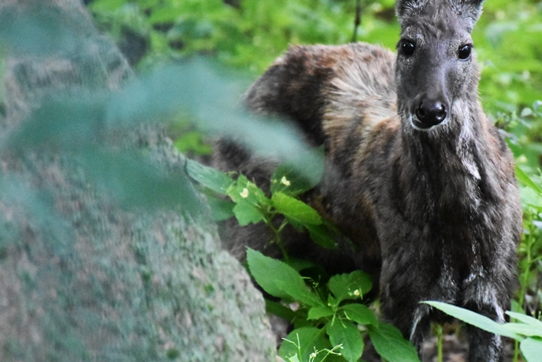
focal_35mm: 327
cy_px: 210
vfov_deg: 4.2
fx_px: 4924
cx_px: 354
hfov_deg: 6.3
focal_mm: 140
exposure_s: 1/320
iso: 12800
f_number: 5.6
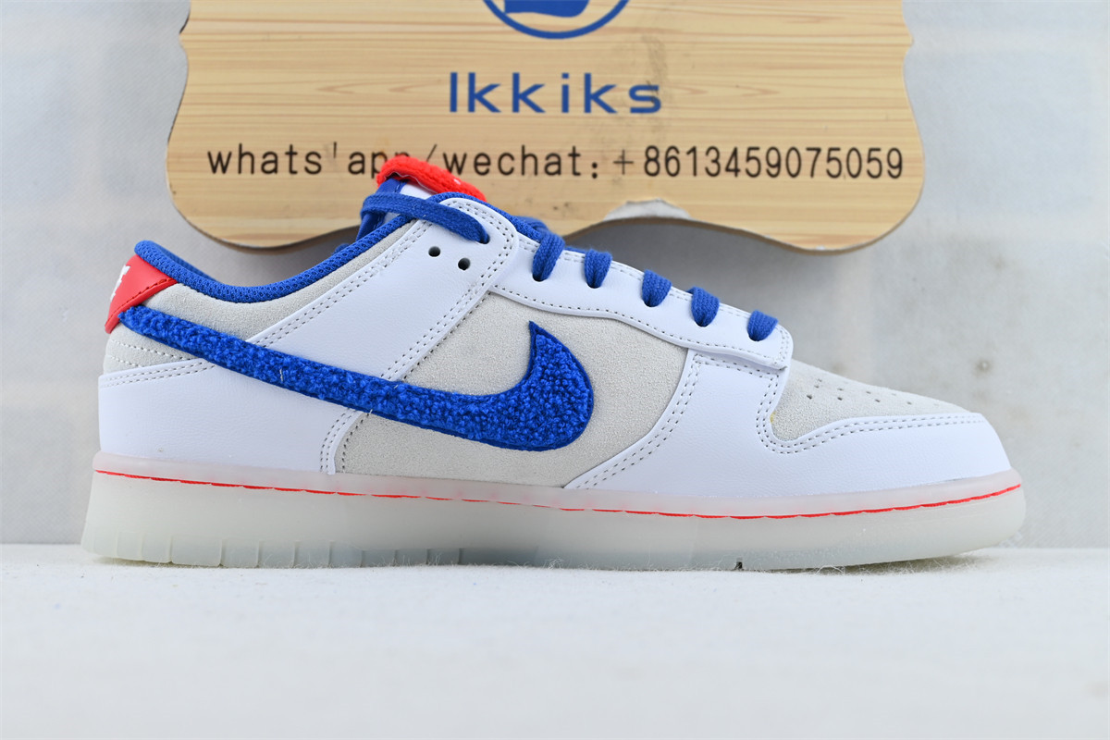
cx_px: 555
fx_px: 1572
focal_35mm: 51
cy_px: 370
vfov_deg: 26.5
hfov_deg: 38.9
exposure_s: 1/50
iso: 100
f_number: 5
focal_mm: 34
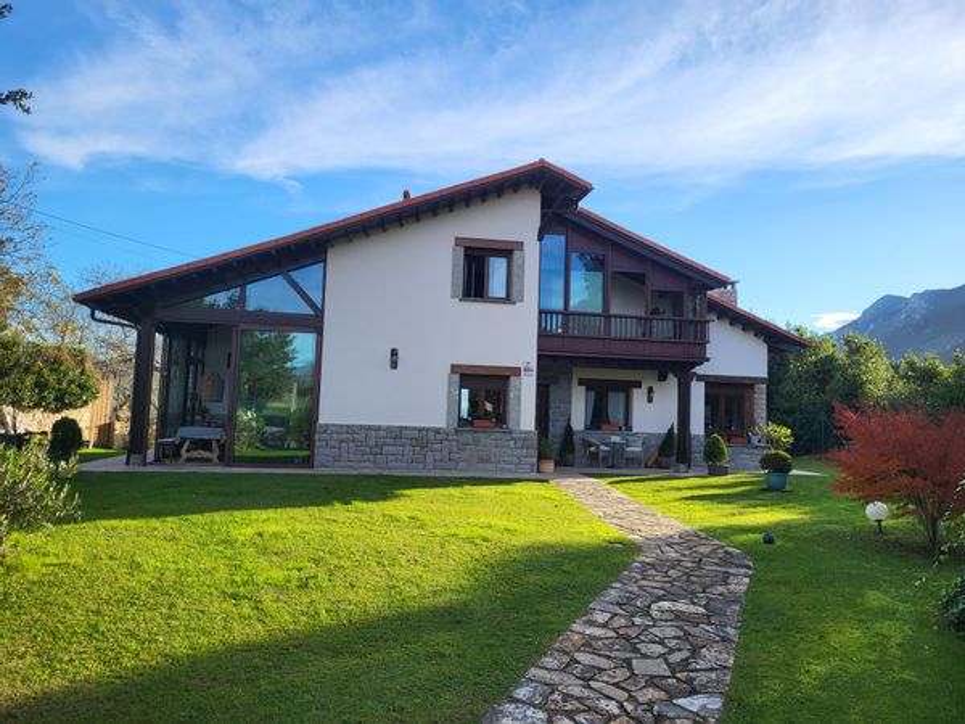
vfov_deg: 53.1
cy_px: 362
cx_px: 482
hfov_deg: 67.3
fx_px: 725
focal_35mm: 26
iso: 40
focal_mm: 5.4
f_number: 1.8
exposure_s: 1/1358
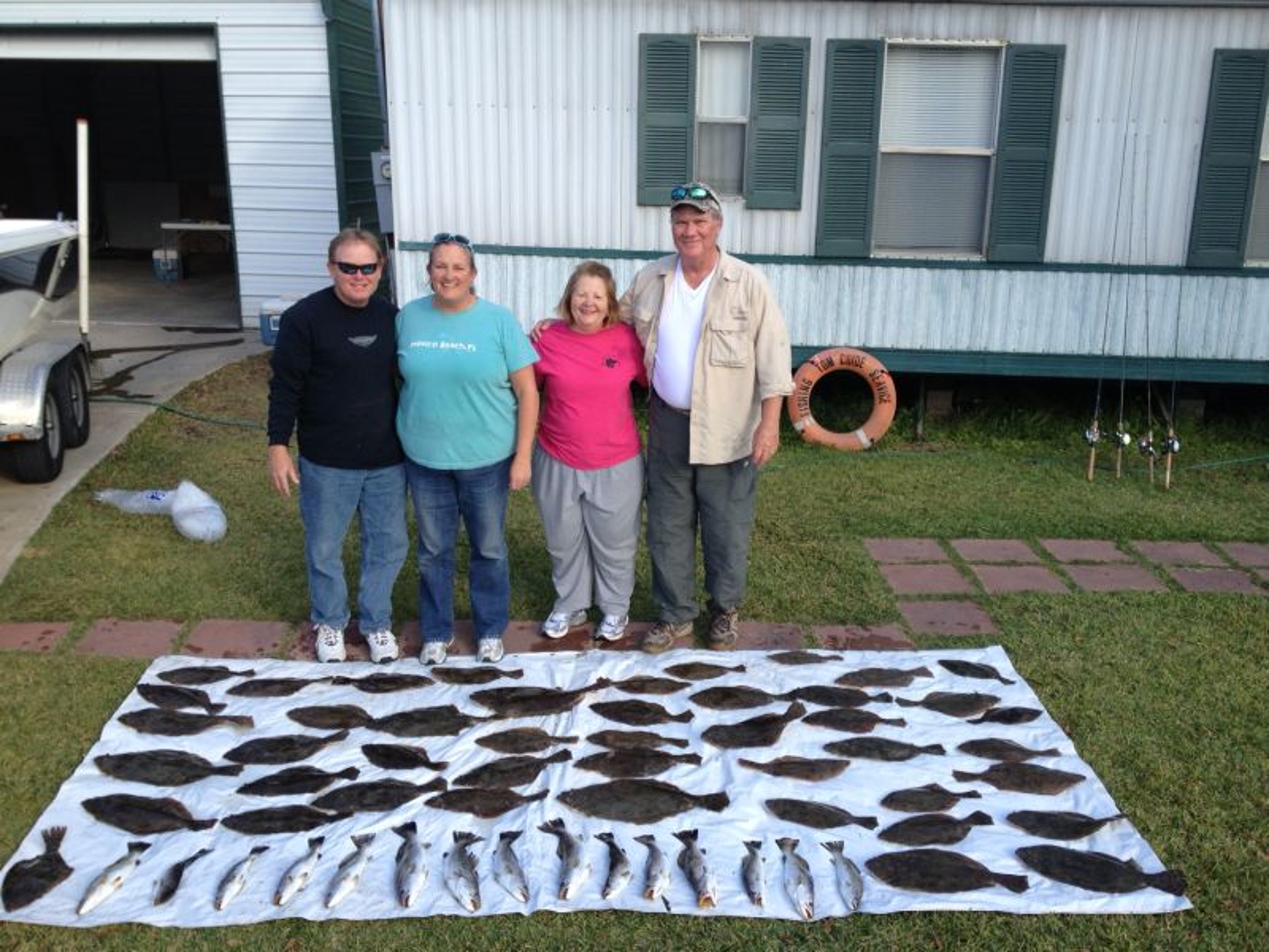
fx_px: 1283
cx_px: 634
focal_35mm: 35
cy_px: 476
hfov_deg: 52.6
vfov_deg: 40.7
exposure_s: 1/476
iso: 50
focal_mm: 4.28
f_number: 2.4
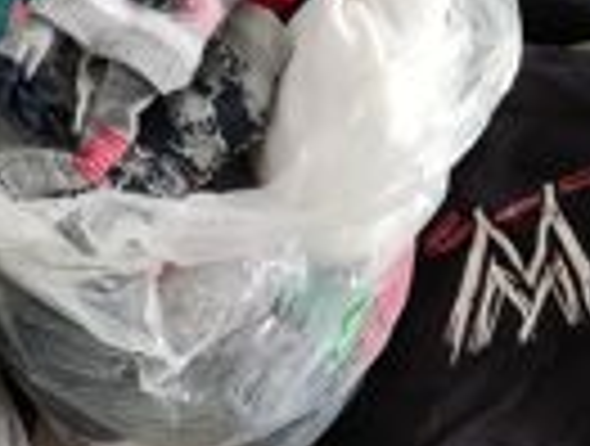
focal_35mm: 95
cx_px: 270
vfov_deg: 15.0
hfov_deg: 20.6
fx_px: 1624
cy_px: 568
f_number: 1.79
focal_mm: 4.74
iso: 533
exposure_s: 1/50
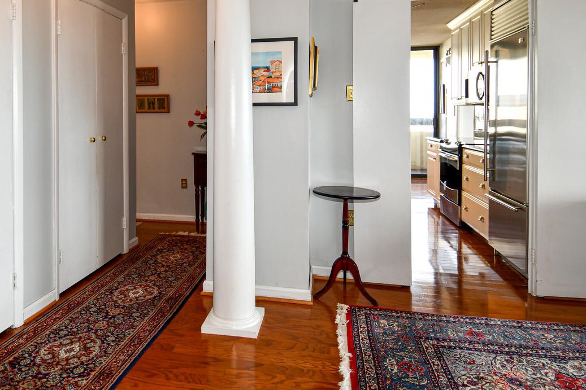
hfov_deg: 70.0
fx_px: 407
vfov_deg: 50.3
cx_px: 208
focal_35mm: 25
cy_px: 129
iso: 200
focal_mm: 12
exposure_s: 1/80
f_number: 4.5
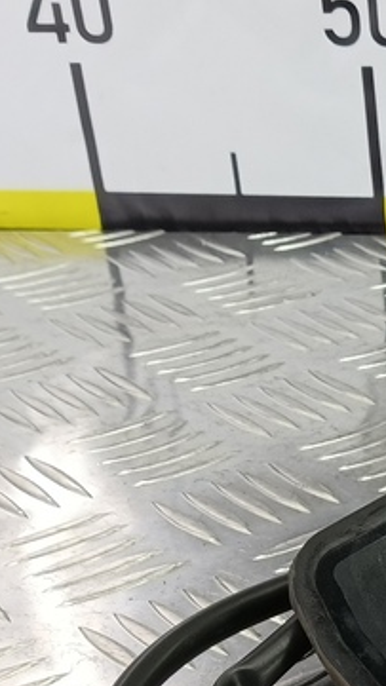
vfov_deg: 28.0
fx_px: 1292
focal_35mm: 71
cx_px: 618
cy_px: 680
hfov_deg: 15.4
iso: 143
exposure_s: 1/50
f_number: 1.6
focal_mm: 4.11
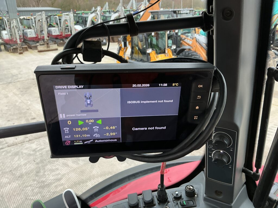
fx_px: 225
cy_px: 104
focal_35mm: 28
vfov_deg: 49.7
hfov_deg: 63.4
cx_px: 139
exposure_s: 1/95
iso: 64
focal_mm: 3
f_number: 1.8
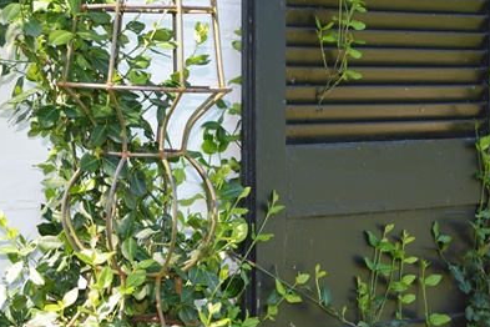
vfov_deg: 15.7
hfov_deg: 23.3
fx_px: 1184
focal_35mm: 87
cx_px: 171
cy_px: 190
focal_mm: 38
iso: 200
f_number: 5
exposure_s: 1/200
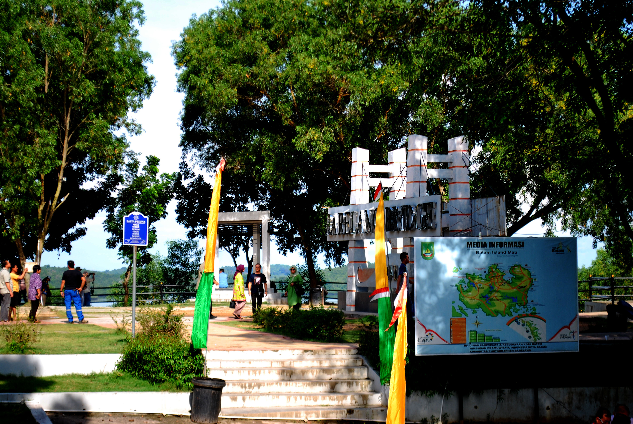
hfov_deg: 24.6
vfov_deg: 16.6
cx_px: 316
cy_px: 212
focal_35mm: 82
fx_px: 1452
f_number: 10
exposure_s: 1/250
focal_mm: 55
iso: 180
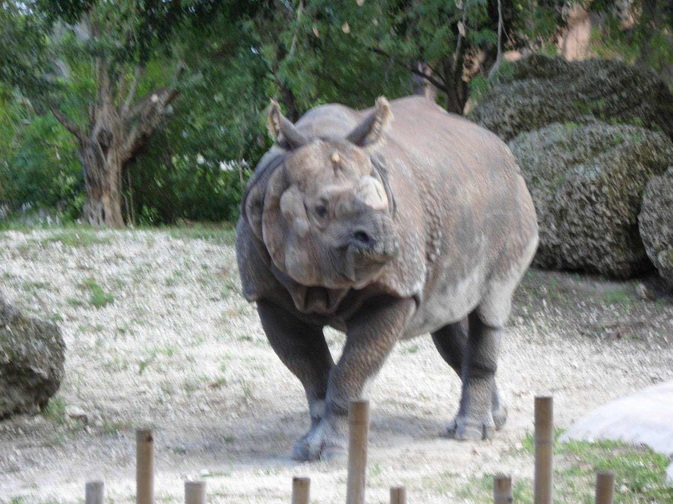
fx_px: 3908
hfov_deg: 9.8
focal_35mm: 201
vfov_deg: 7.4
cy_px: 252
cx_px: 336
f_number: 5.6
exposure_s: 1/60
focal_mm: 36.2
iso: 120
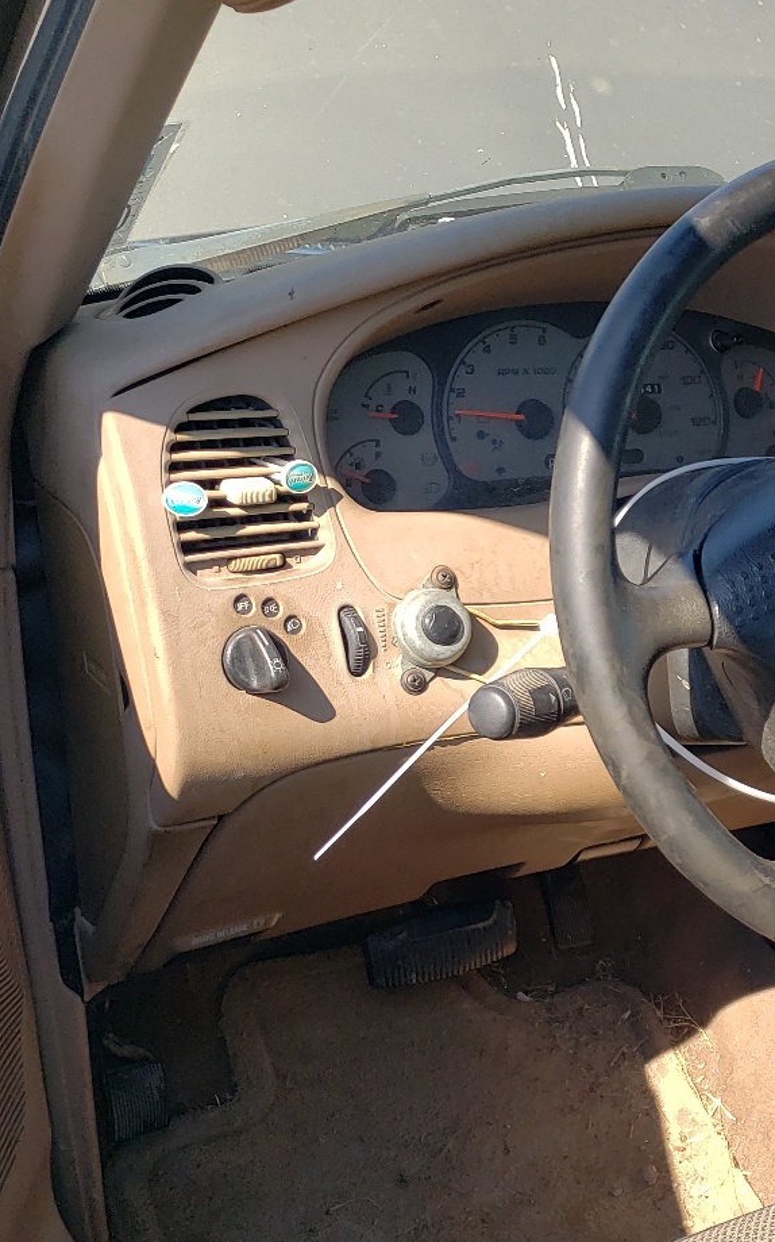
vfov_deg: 41.5
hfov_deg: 24.9
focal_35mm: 48
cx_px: 860
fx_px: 1623
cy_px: 776
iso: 50
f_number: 1.5
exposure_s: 1/1000
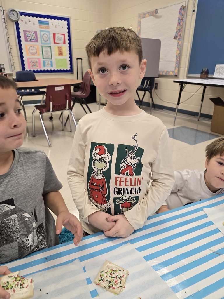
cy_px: 150
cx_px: 112
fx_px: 198
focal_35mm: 23
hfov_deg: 58.9
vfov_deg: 73.9
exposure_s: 1/120
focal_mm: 6.3
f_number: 1.7
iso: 160
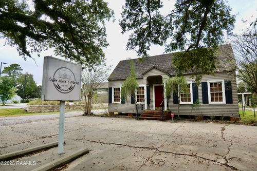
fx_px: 143
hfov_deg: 84.0
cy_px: 86
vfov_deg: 61.9
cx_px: 128
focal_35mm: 20
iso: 125
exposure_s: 1/400
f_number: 3.5
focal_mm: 20
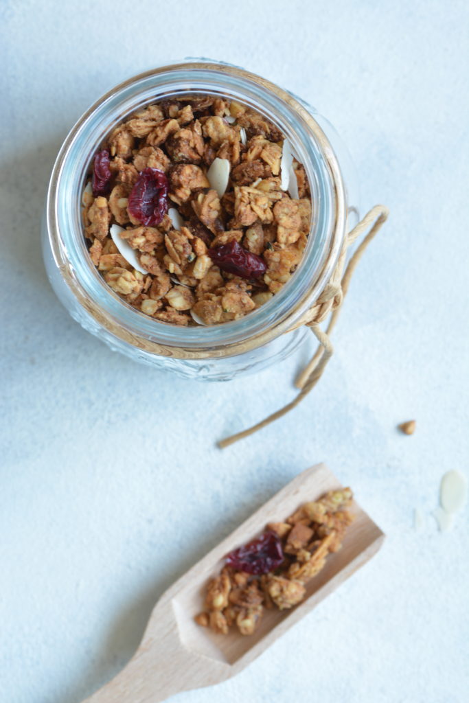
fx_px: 3077
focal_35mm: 158
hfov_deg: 8.7
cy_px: 352
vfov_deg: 13.0
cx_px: 234
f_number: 10
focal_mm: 105
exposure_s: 1/8
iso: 200
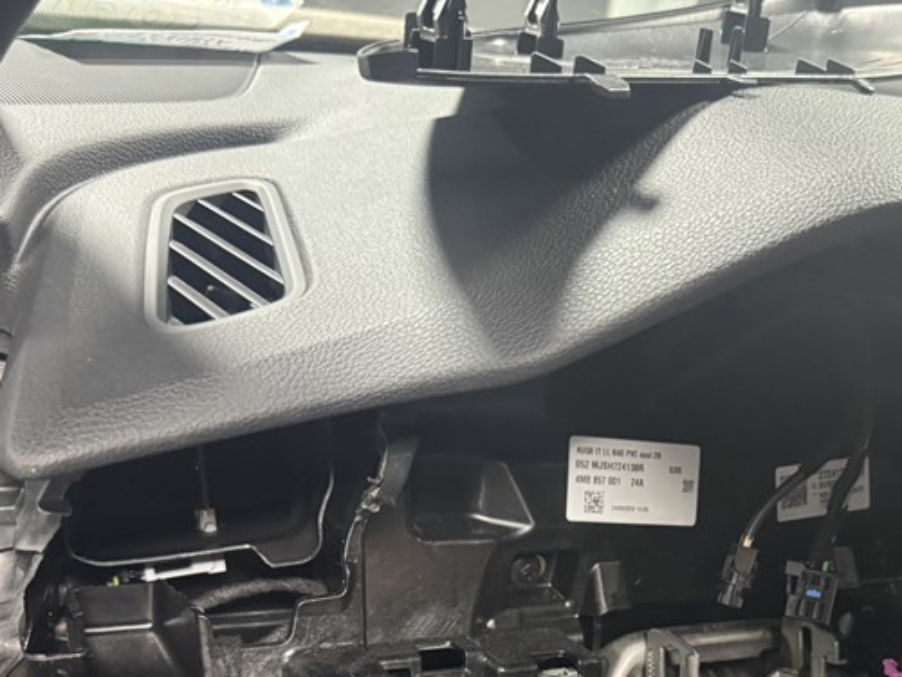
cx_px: 656
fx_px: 1251
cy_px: 672
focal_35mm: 48
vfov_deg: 28.5
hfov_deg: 38.8
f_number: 1.78
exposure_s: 1/25
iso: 800
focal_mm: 6.76
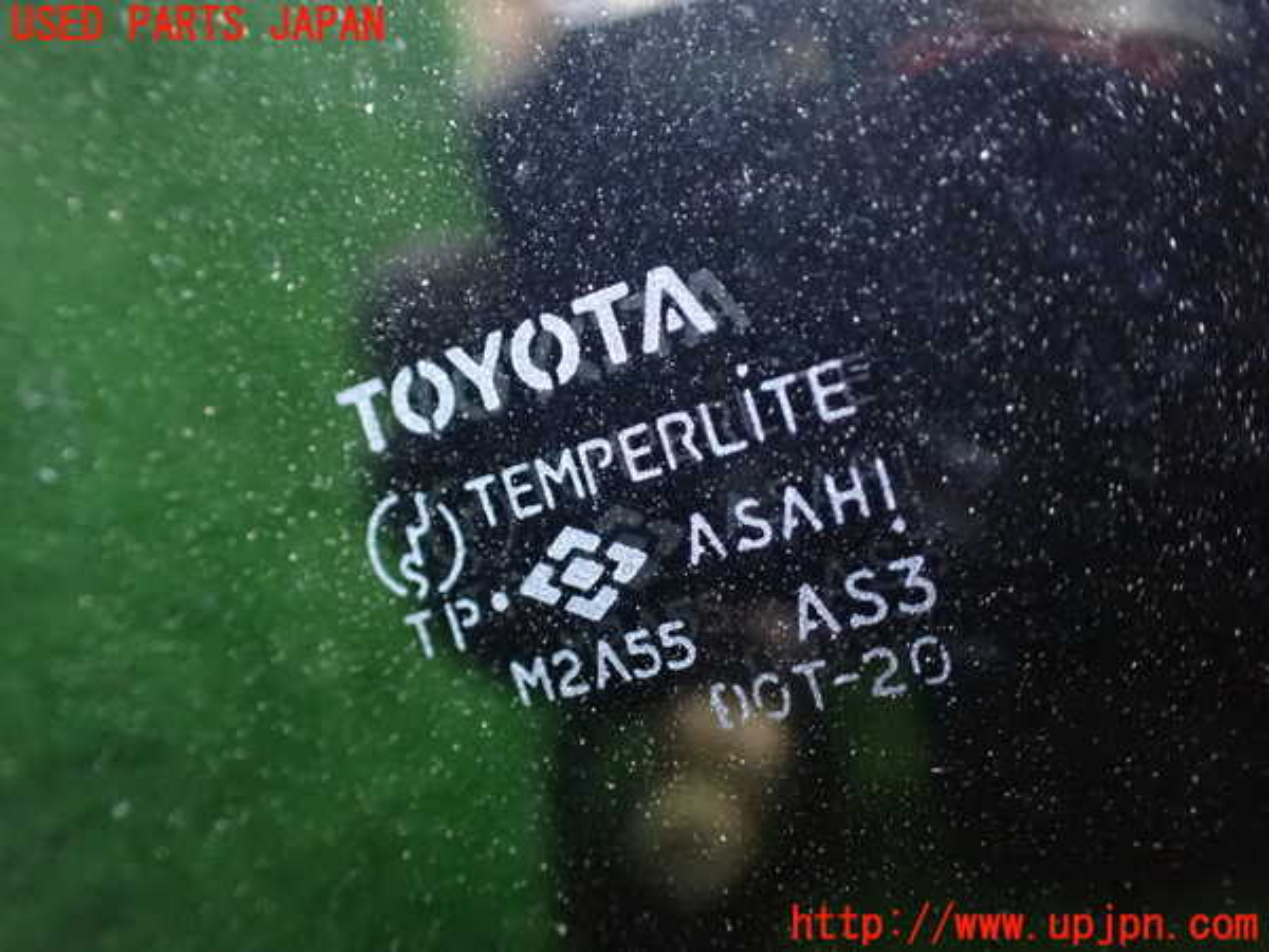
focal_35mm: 30
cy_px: 476
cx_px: 634
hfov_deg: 60.0
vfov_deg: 46.8
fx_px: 1100
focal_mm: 5.4
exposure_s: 1/20
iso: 1600
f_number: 2.3
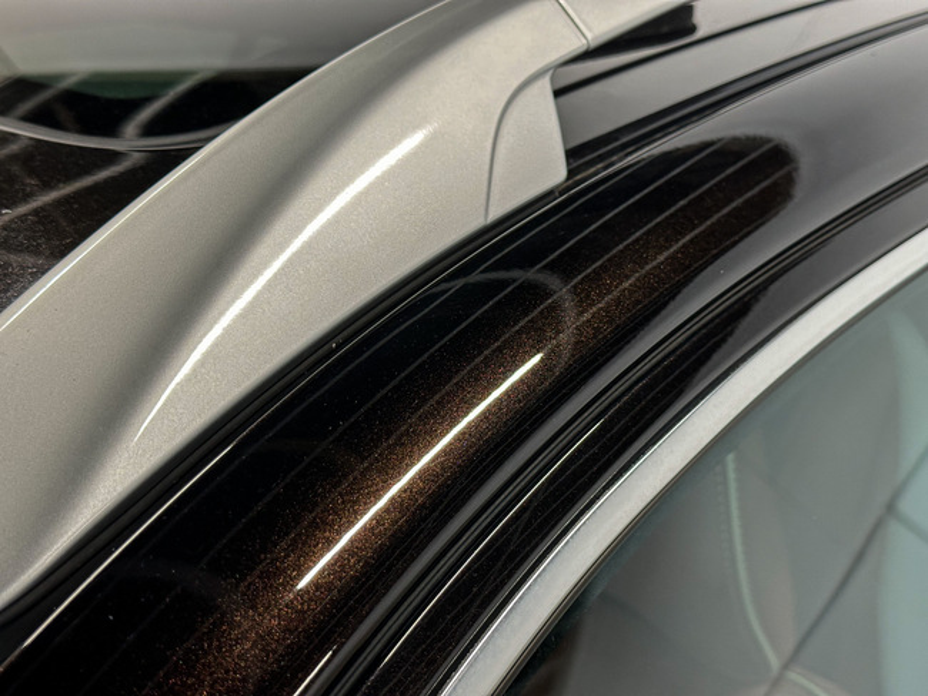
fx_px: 1287
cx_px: 464
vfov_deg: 30.3
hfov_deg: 39.6
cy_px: 348
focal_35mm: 48
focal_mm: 6.86
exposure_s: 1/50
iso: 125
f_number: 1.78
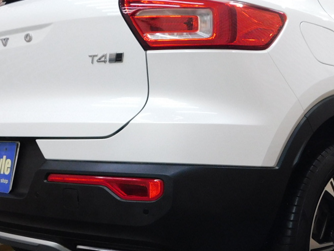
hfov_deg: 34.6
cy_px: 142
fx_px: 531
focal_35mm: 55
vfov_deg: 26.5
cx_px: 220
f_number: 3
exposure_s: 1/30
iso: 220
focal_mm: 4
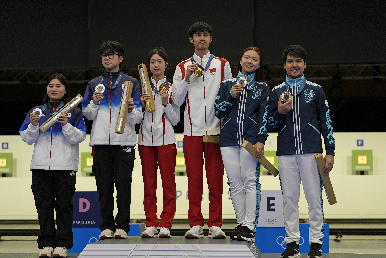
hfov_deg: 26.0
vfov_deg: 17.5
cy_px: 129
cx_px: 193
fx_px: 836
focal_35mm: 78
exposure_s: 1/500
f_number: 2.8
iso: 250
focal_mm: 78
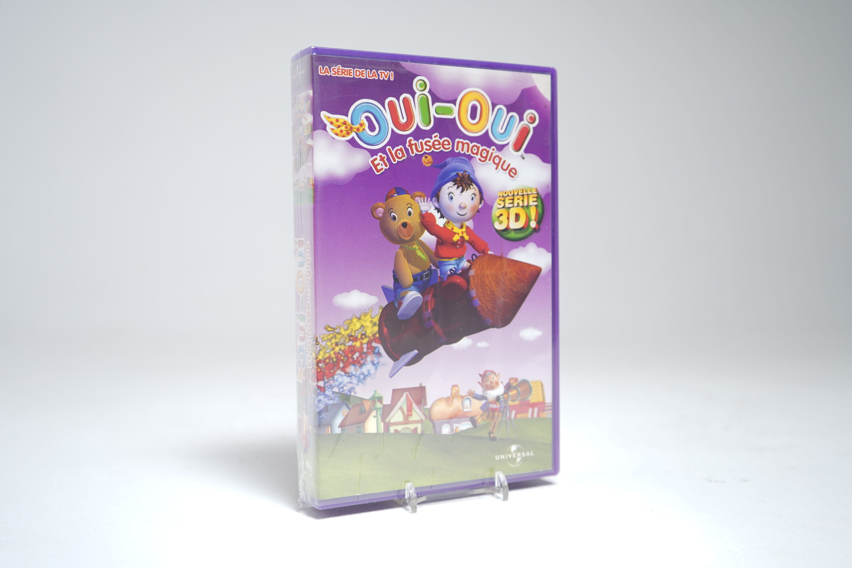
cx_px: 426
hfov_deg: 53.1
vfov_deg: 36.9
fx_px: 852
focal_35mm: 36
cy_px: 284
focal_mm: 36
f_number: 4
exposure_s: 1/5
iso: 64
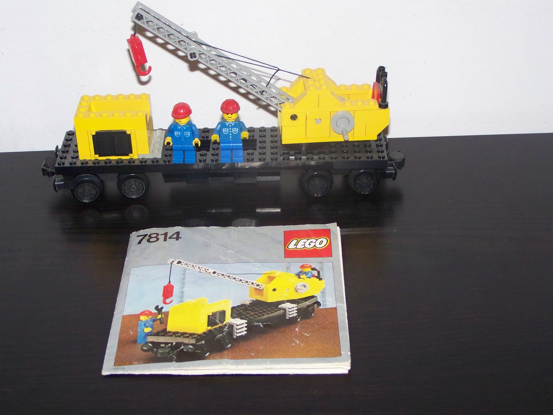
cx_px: 276
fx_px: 1070
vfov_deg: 21.9
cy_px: 208
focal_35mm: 67
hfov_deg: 29.0
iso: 200
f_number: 3.2
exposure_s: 1/40
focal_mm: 11.2
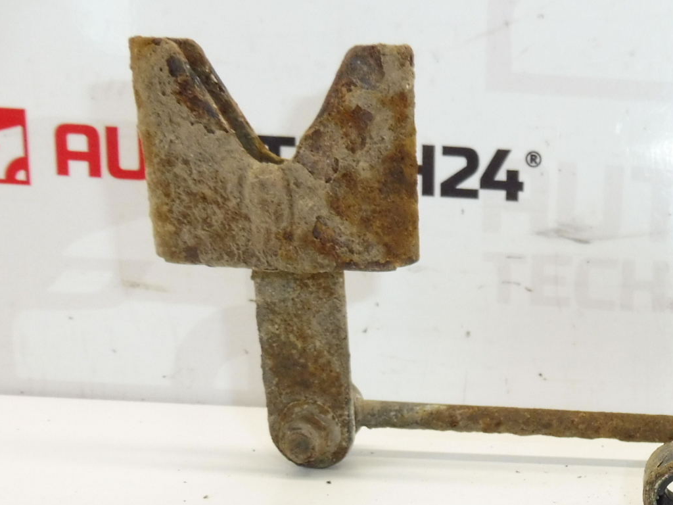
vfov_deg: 29.4
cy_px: 425
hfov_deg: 36.5
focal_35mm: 48
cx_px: 639
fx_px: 933
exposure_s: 1/100
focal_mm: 4.3
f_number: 3.5
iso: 200
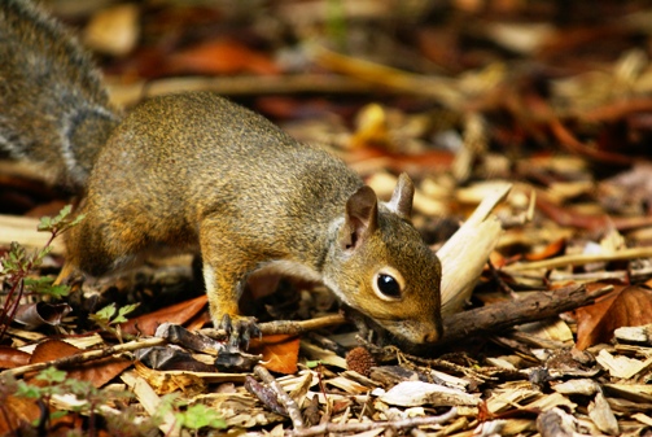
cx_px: 326
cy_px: 218
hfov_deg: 4.6
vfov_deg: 3.1
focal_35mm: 450
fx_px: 8162
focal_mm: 300
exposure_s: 1/500
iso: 400
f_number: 5.6
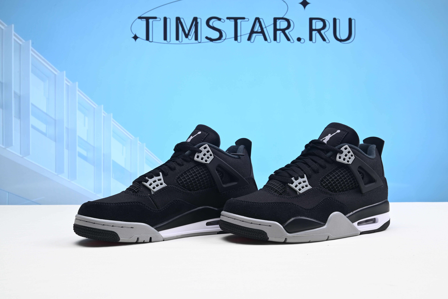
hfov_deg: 51.9
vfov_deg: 36.0
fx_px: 461
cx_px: 224
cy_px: 150
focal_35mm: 37
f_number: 16
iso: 100
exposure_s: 1/2
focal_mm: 37
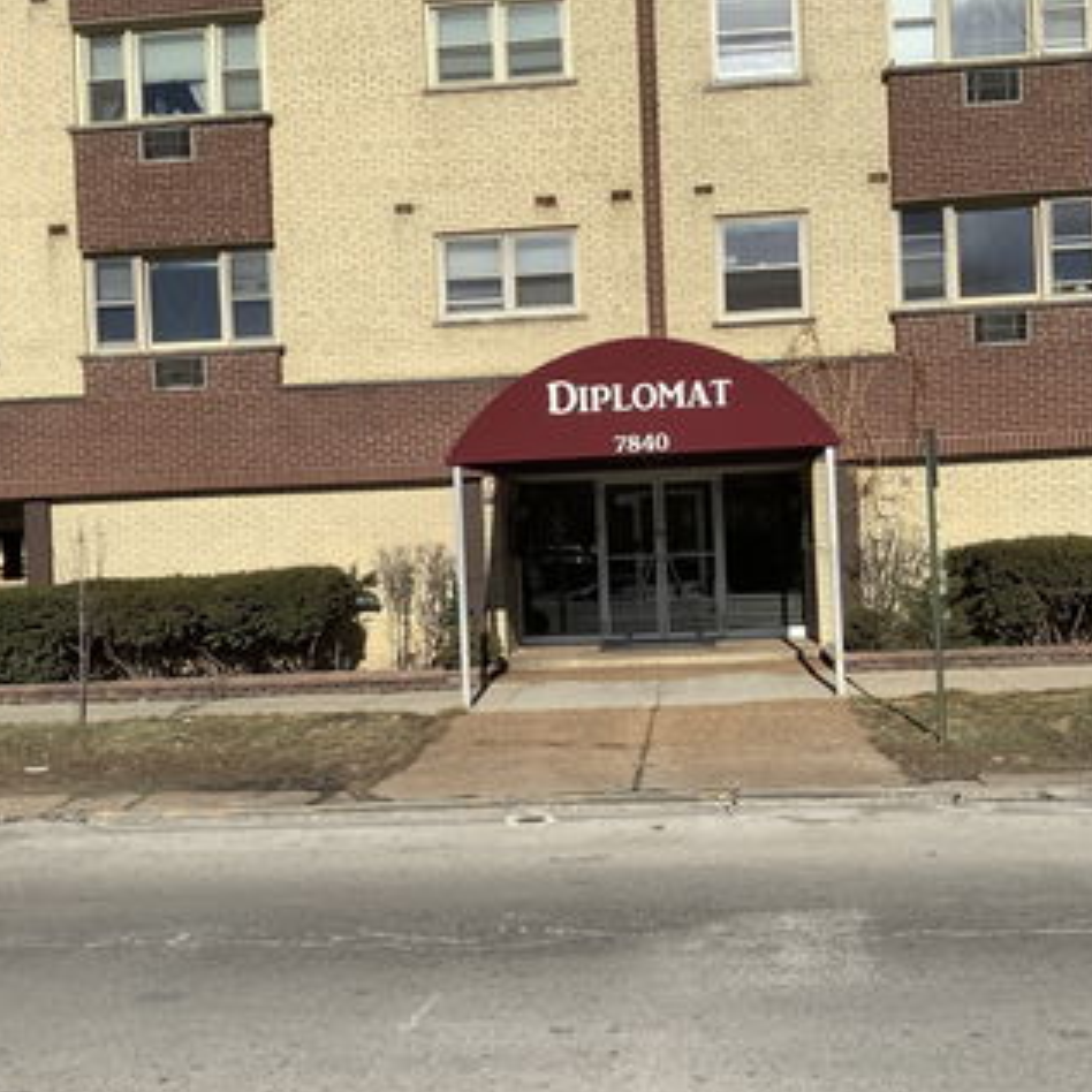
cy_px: 549
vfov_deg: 44.9
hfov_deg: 44.9
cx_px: 596
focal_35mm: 37
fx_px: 1321
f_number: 2.4
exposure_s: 1/2915
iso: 25
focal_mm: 3.3
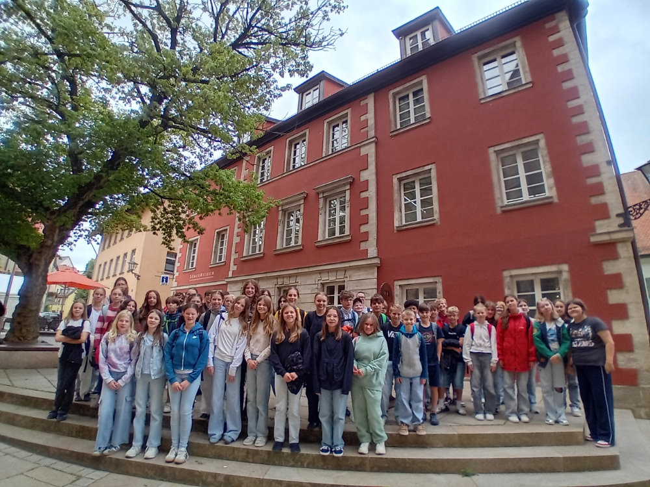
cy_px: 244
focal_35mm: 17
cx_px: 325
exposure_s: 1/333
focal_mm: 1.4
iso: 100
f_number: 2.2
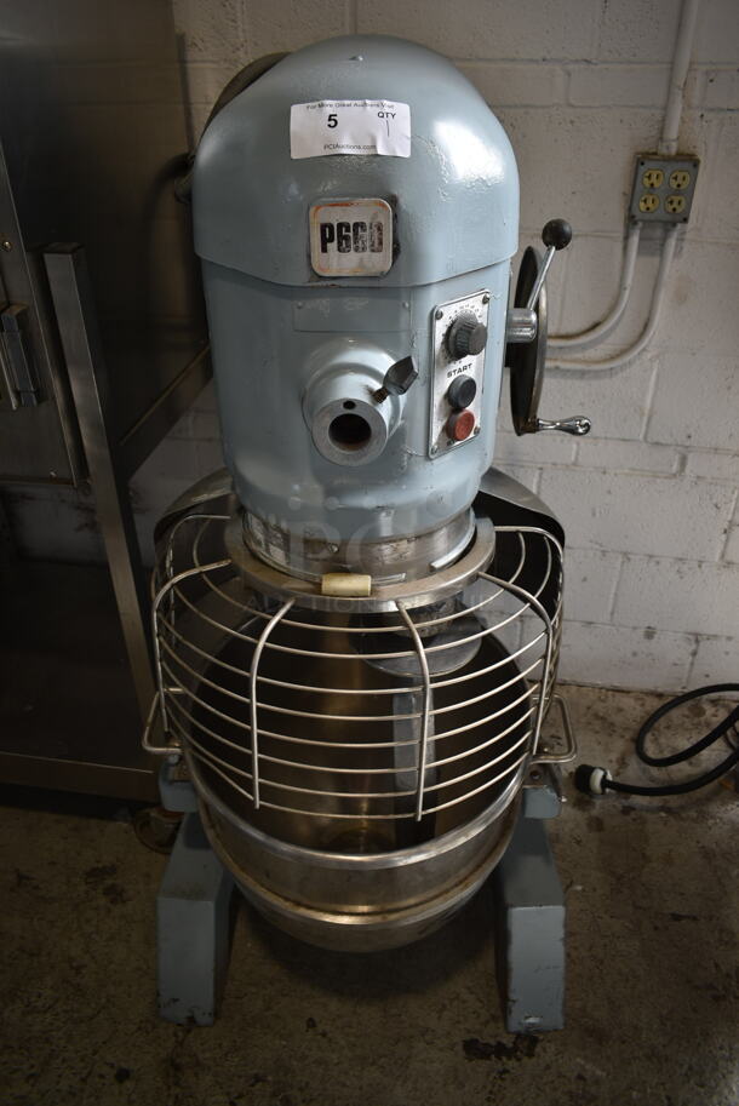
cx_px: 370
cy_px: 553
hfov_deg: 48.0
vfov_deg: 67.3
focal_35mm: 27
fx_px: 830
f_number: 3.5
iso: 100
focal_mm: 18
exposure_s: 1/60
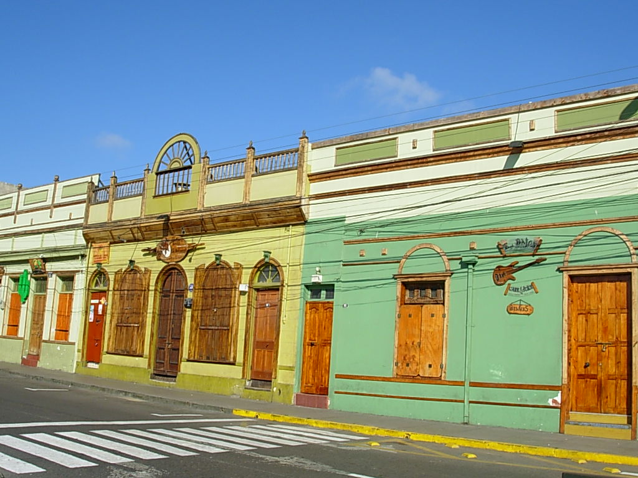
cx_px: 319
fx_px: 700
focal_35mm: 38
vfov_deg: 37.7
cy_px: 239
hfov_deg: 49.0
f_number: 4.9
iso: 50
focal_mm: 6.3
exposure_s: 1/527
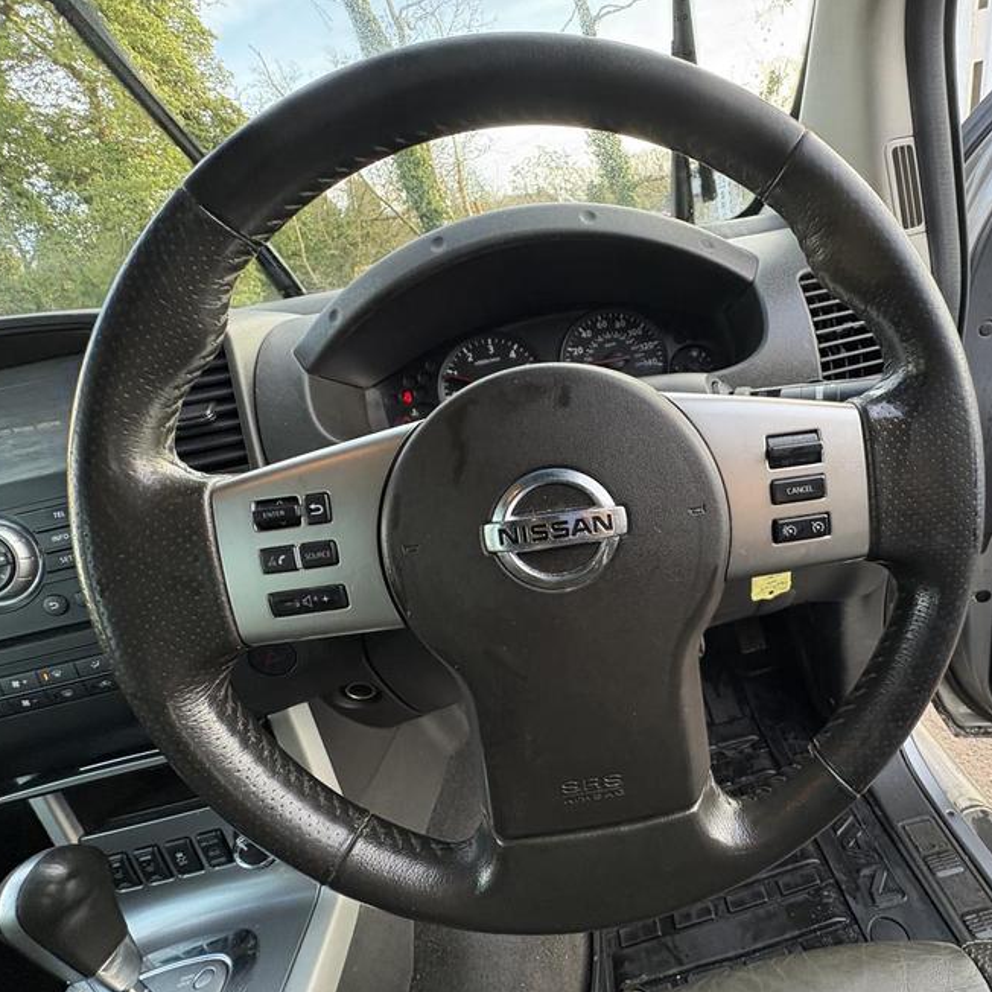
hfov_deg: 81.9
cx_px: 637
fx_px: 551
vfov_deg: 84.0
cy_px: 508
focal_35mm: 17
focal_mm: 2.22
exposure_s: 1/99
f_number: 2.2
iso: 200
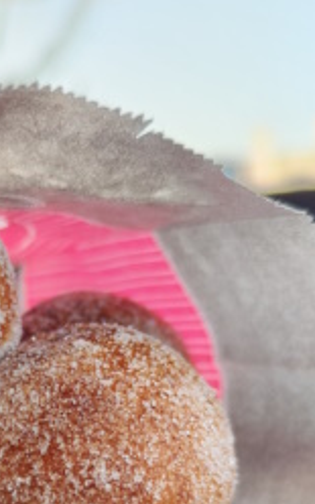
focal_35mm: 59
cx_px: 16
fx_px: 810
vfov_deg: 33.7
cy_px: 388
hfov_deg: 21.4
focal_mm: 7.01
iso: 101
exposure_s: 1/100
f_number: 1.69
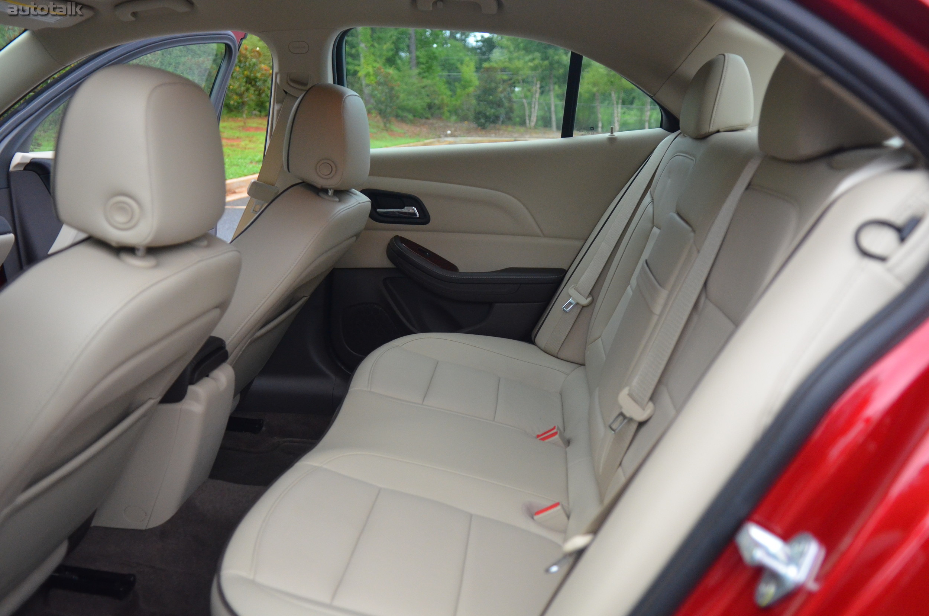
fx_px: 850
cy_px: 308
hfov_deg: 57.3
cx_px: 464
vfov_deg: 39.8
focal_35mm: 33
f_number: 2.8
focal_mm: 22
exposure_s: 1/250
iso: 1600
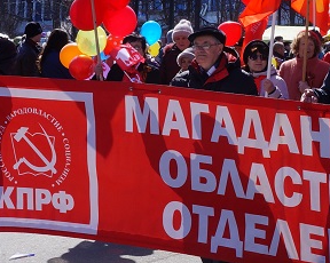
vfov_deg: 14.0
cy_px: 78
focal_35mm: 110
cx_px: 369
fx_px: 1074
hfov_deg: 16.9
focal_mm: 22
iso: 200
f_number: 13
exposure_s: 1/320
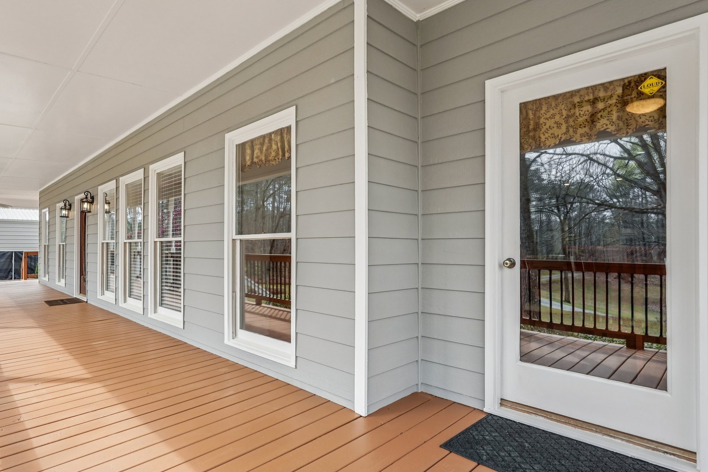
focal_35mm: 20
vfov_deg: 61.9
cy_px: 238
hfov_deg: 83.4
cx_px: 301
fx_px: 393
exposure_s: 1/320
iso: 800
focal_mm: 16
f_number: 8
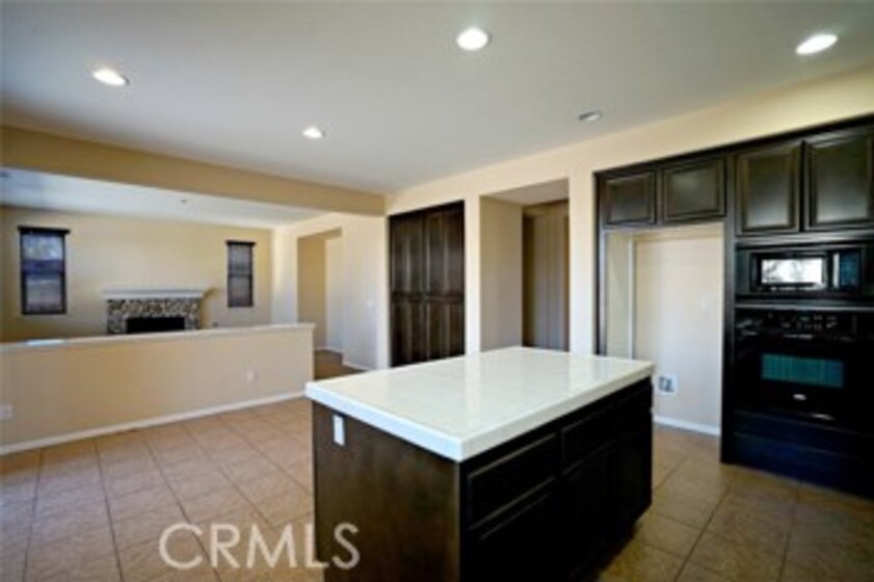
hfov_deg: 96.8
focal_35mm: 16
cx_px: 437
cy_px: 291
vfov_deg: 73.7
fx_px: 388
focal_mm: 16
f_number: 4
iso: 1000
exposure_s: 1/160
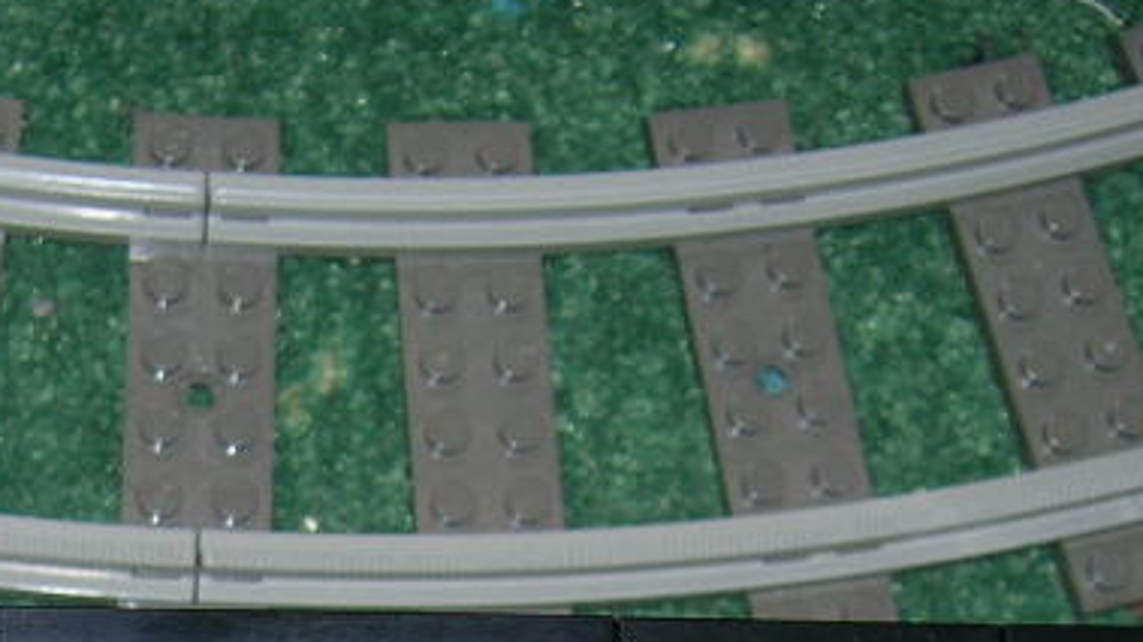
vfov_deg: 11.1
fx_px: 3212
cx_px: 250
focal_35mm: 106
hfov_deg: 20.0
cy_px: 871
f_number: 2.9
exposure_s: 1/60.1
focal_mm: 6
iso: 50
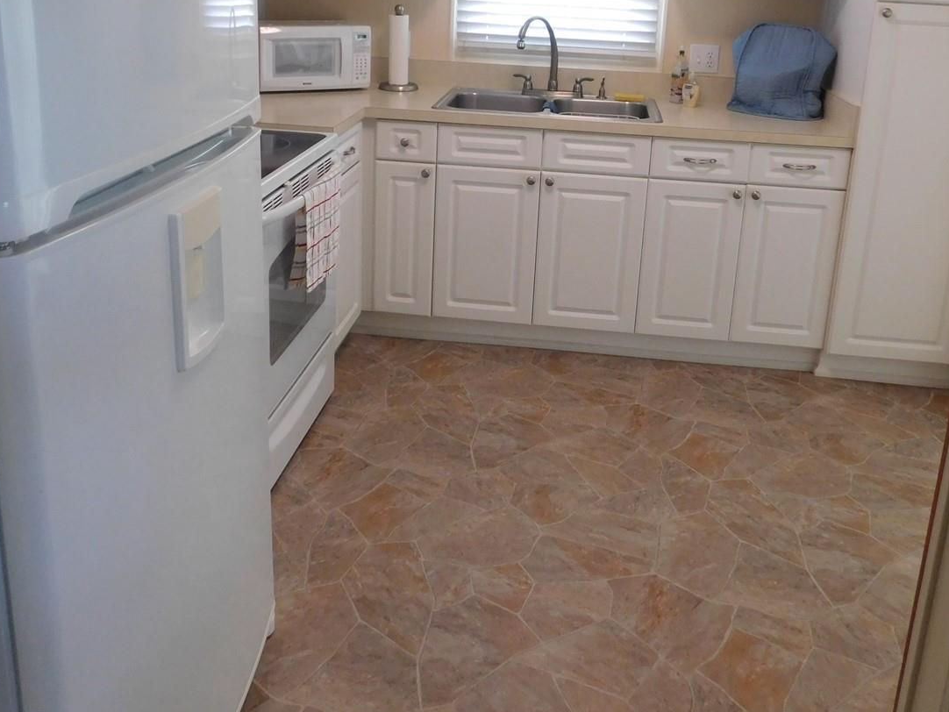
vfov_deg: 40.8
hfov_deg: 53.9
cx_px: 466
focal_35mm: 34
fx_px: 932
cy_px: 193
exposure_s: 1/30
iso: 250
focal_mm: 4
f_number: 3
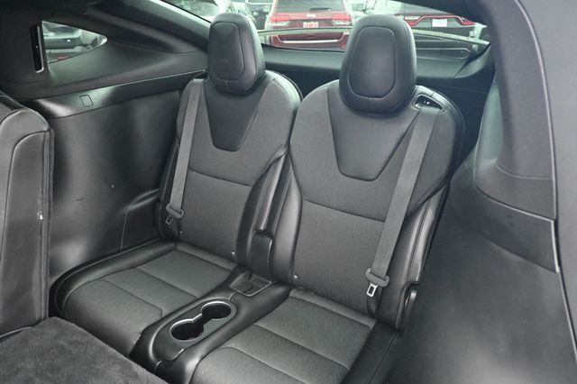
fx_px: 384
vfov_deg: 53.1
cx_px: 288
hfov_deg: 73.8
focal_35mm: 24
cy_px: 192
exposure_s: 1/60
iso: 5000
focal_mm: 16
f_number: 3.5
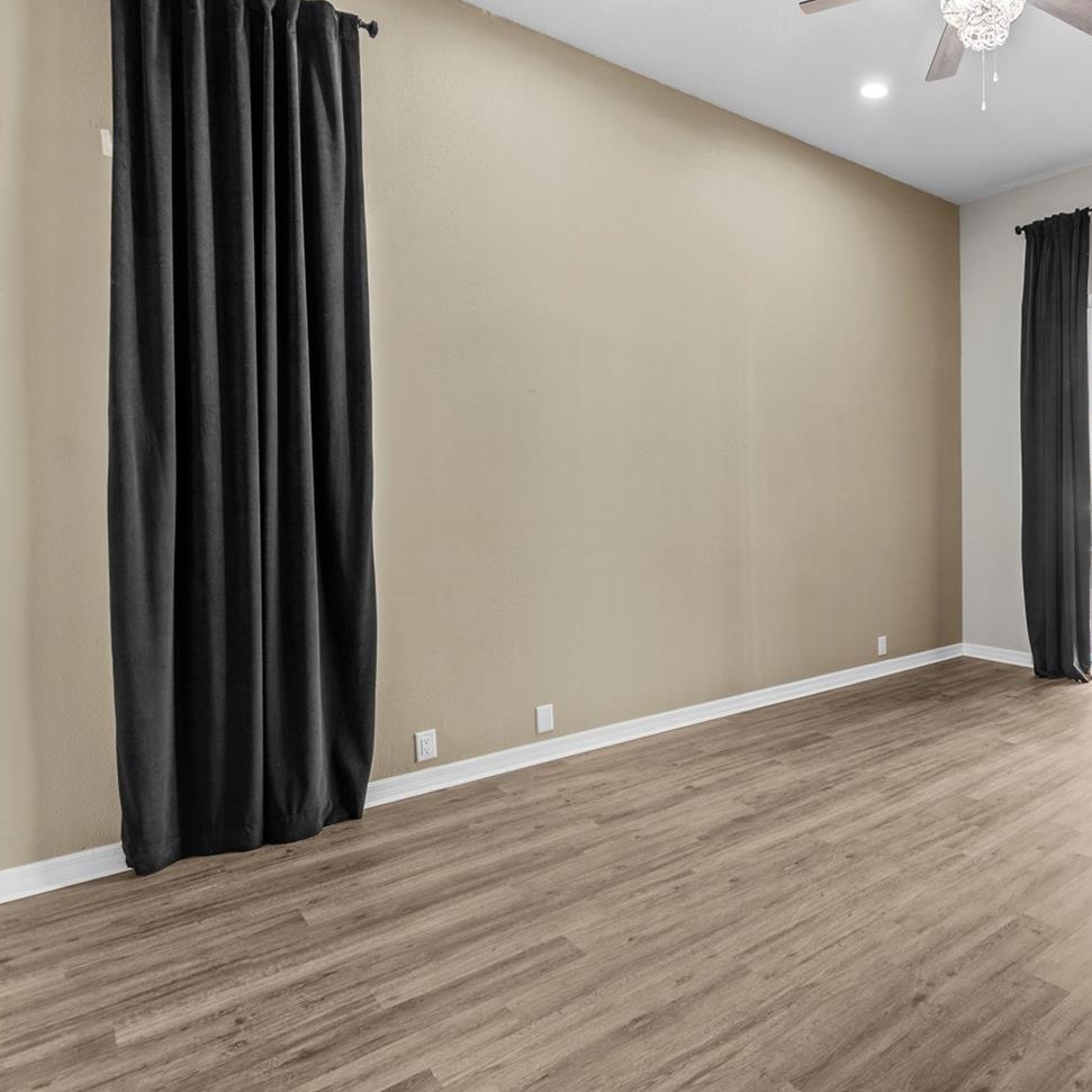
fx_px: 749
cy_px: 508
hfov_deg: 65.7
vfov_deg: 72.1
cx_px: 873
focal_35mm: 21
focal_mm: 10
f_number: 7.1
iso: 100
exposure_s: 2
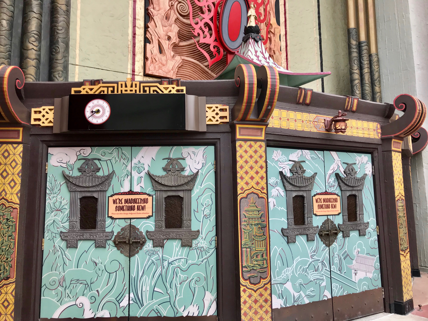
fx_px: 346
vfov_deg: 49.7
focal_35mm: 28
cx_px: 214
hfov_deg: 63.4
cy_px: 160
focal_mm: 3.99
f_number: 1.8
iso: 20
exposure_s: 1/606
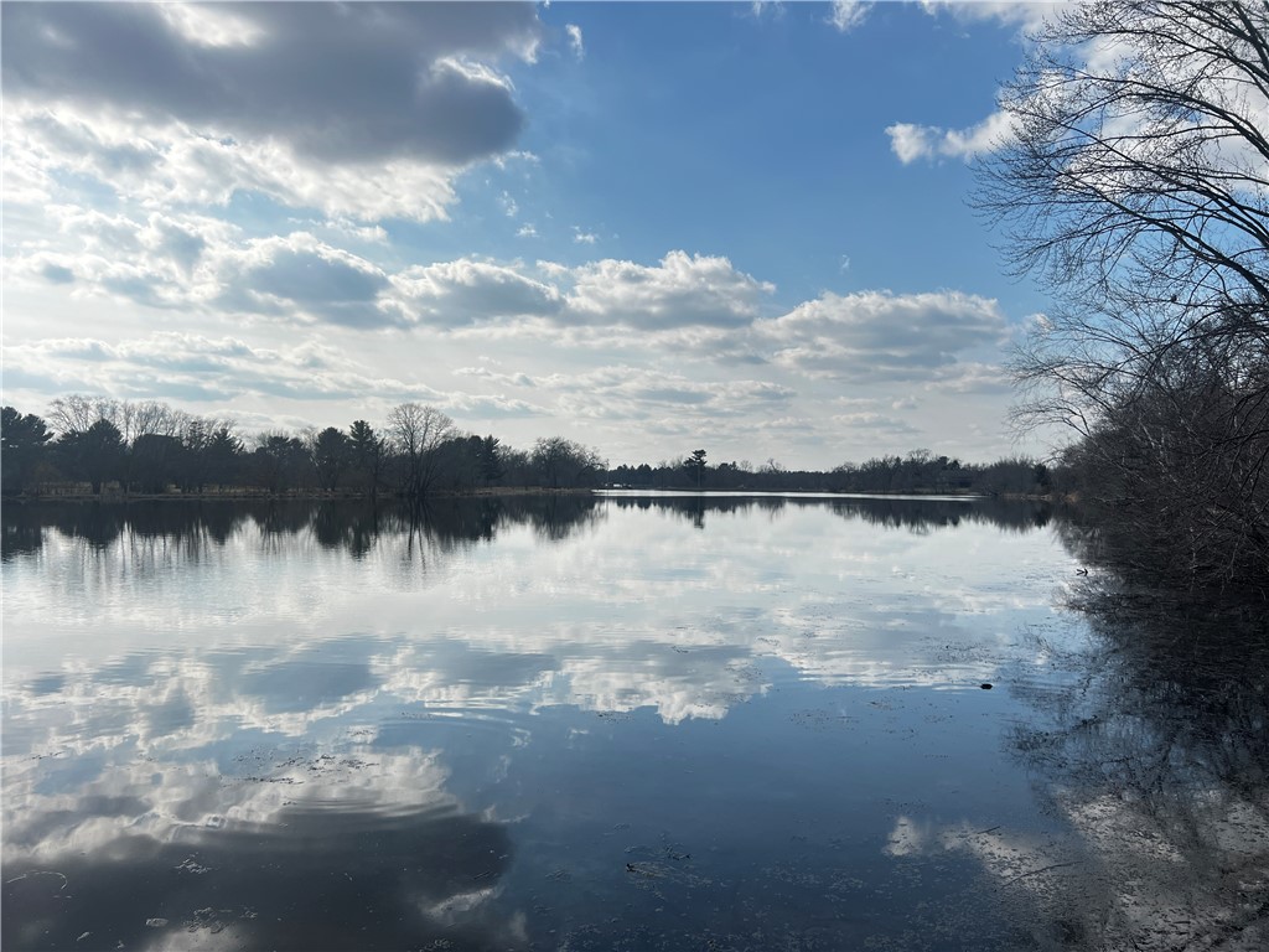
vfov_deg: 53.1
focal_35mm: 26
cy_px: 476
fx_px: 953
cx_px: 634
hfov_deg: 67.3
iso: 50
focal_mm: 5.7
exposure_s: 1/4115
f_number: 1.5
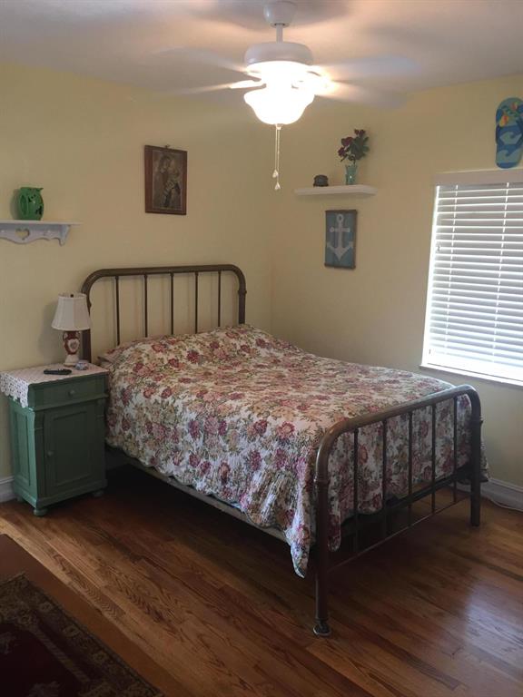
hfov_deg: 48.2
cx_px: 262
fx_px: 584
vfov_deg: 61.7
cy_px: 348
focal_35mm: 29
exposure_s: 1/30
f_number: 2.2
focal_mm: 4.15
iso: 125
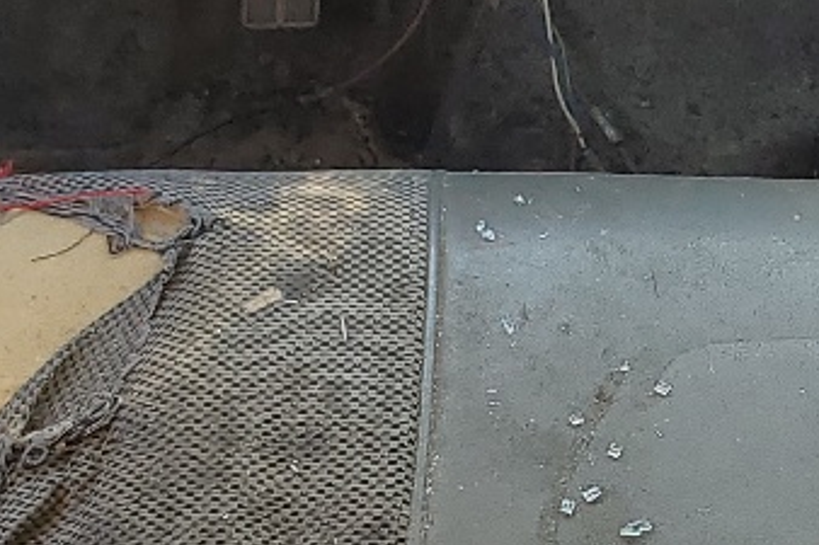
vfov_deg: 10.7
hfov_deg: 15.3
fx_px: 2910
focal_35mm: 128
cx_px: 1027
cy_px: 269
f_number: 1.5
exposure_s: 1/250
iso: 50
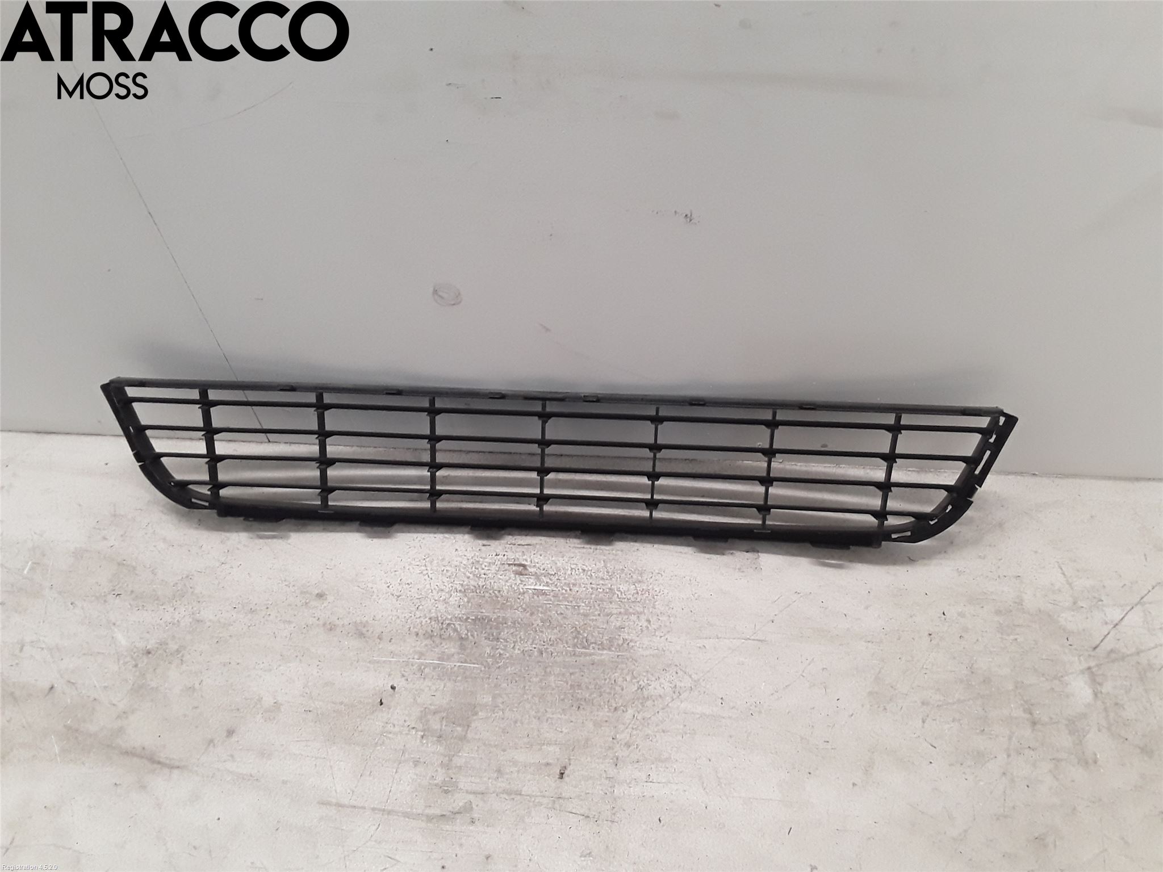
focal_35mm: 28
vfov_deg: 49.7
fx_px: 941
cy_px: 436
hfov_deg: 63.4
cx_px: 582
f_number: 1.9
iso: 100
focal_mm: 2.91
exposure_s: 1/100
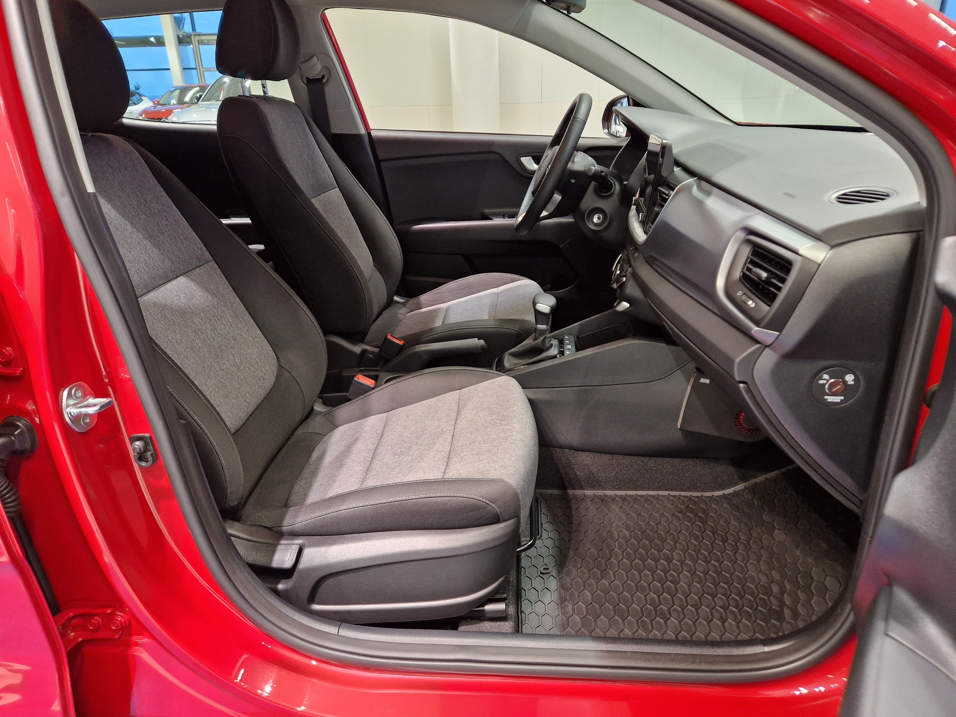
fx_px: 635
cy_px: 358
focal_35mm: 23
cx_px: 478
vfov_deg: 58.9
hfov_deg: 73.9
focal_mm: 5.4
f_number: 1.8
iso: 320
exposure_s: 1/100
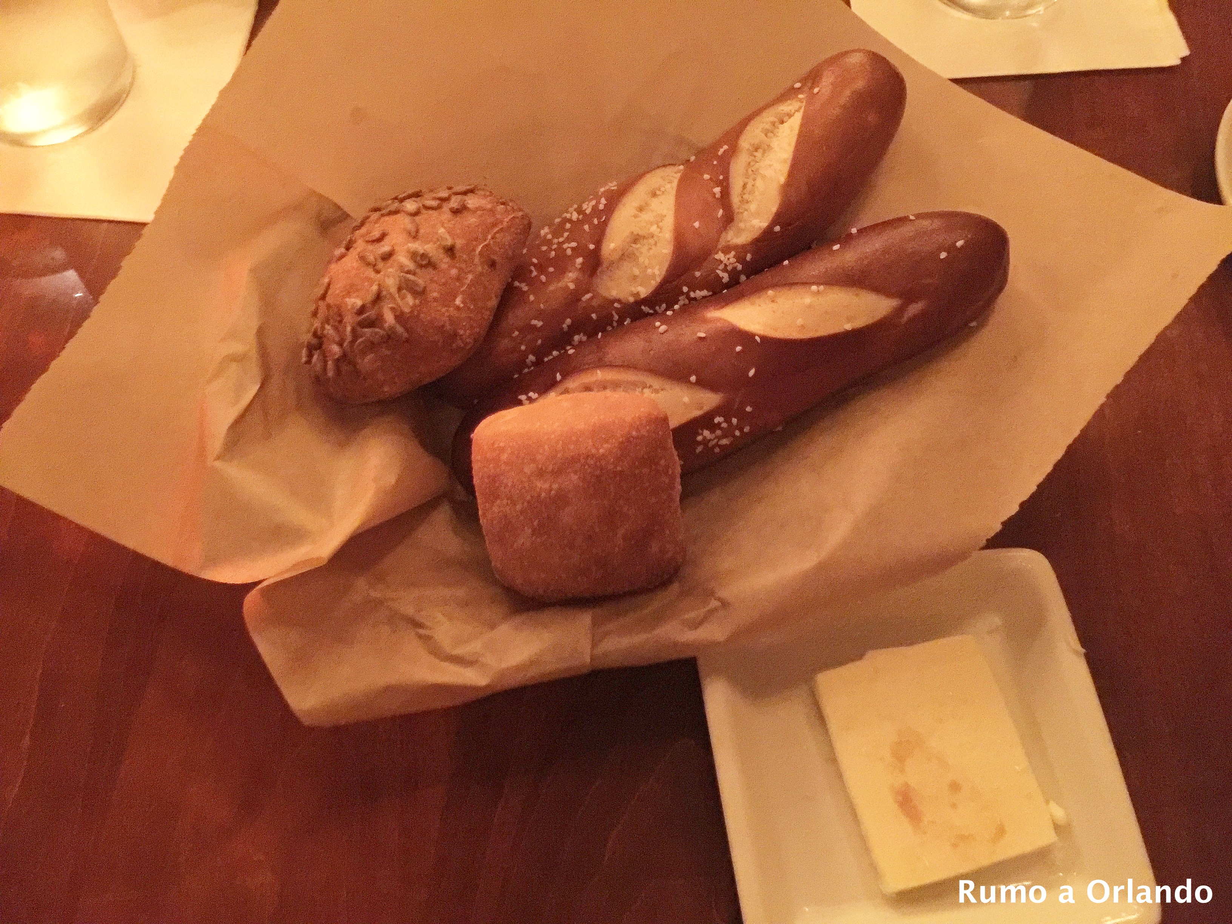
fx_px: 1032
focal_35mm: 29
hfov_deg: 61.7
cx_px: 616
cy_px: 462
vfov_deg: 48.2
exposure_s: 1/4
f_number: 2.2
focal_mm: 4.15
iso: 500
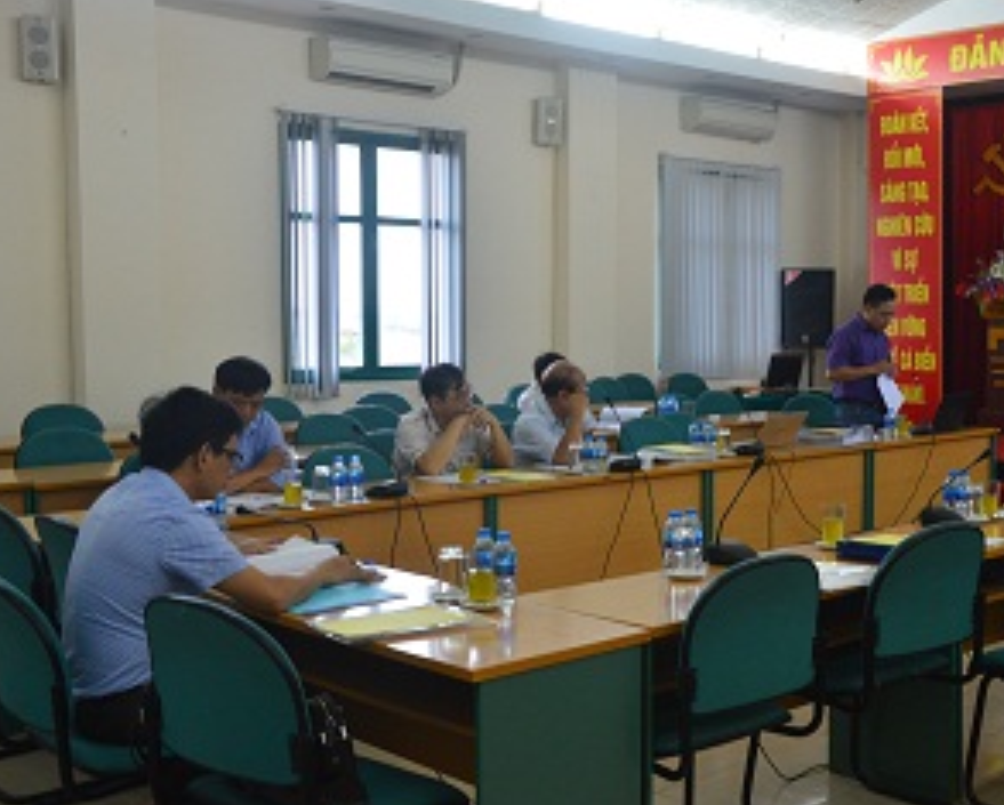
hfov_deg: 39.8
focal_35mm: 46
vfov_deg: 32.8
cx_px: 675
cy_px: 423
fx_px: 1368
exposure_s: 1/15
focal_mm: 24
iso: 450
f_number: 6.3
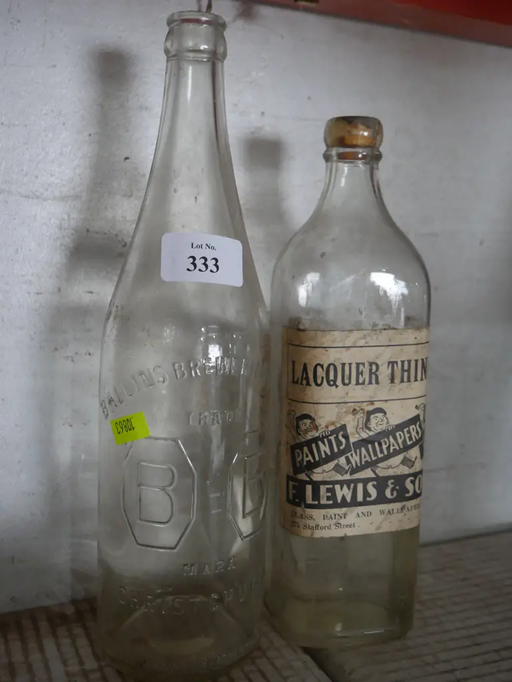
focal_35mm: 38
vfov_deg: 49.0
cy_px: 341
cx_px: 256
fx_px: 749
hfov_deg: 37.8
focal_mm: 19
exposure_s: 1/60
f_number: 4.1
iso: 1000
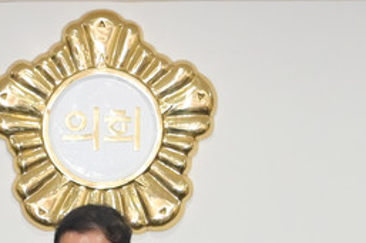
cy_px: 201
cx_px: 88
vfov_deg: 3.2
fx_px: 4298
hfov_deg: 4.9
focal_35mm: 423
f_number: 7.1
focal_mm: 85
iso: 2500
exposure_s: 1/250
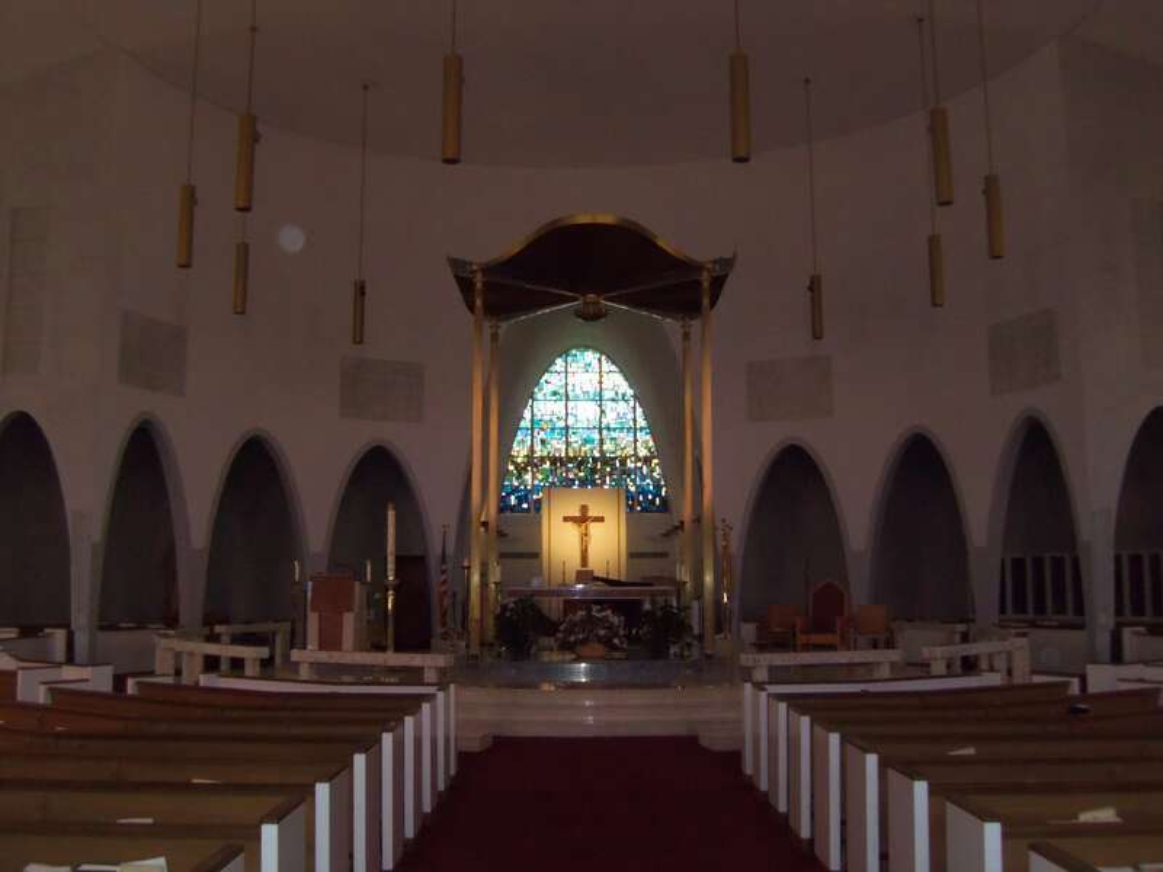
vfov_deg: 37.7
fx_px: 1277
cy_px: 436
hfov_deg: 49.0
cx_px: 582
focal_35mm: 38
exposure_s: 1/50
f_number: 4.3
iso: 400
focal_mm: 6.8
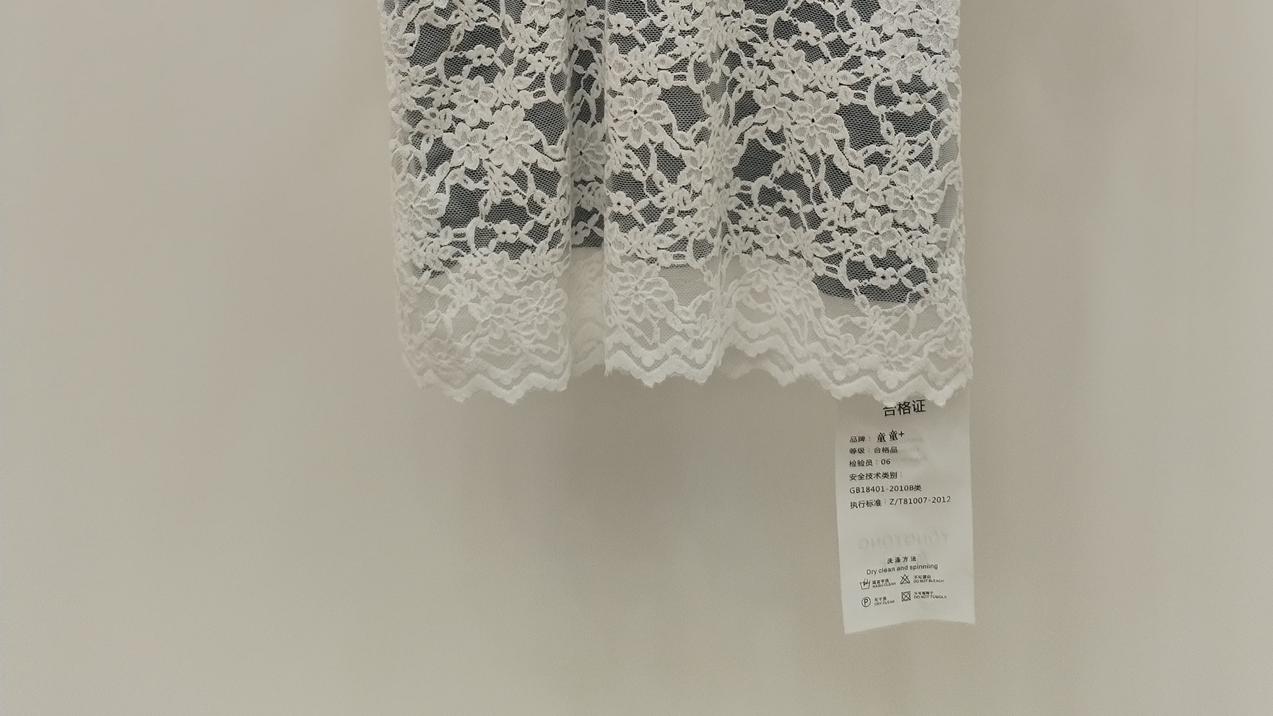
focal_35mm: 43
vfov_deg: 25.5
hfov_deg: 47.4
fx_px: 1452
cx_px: 648
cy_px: -87
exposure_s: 1/120
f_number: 1.8
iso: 180
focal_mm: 4.75
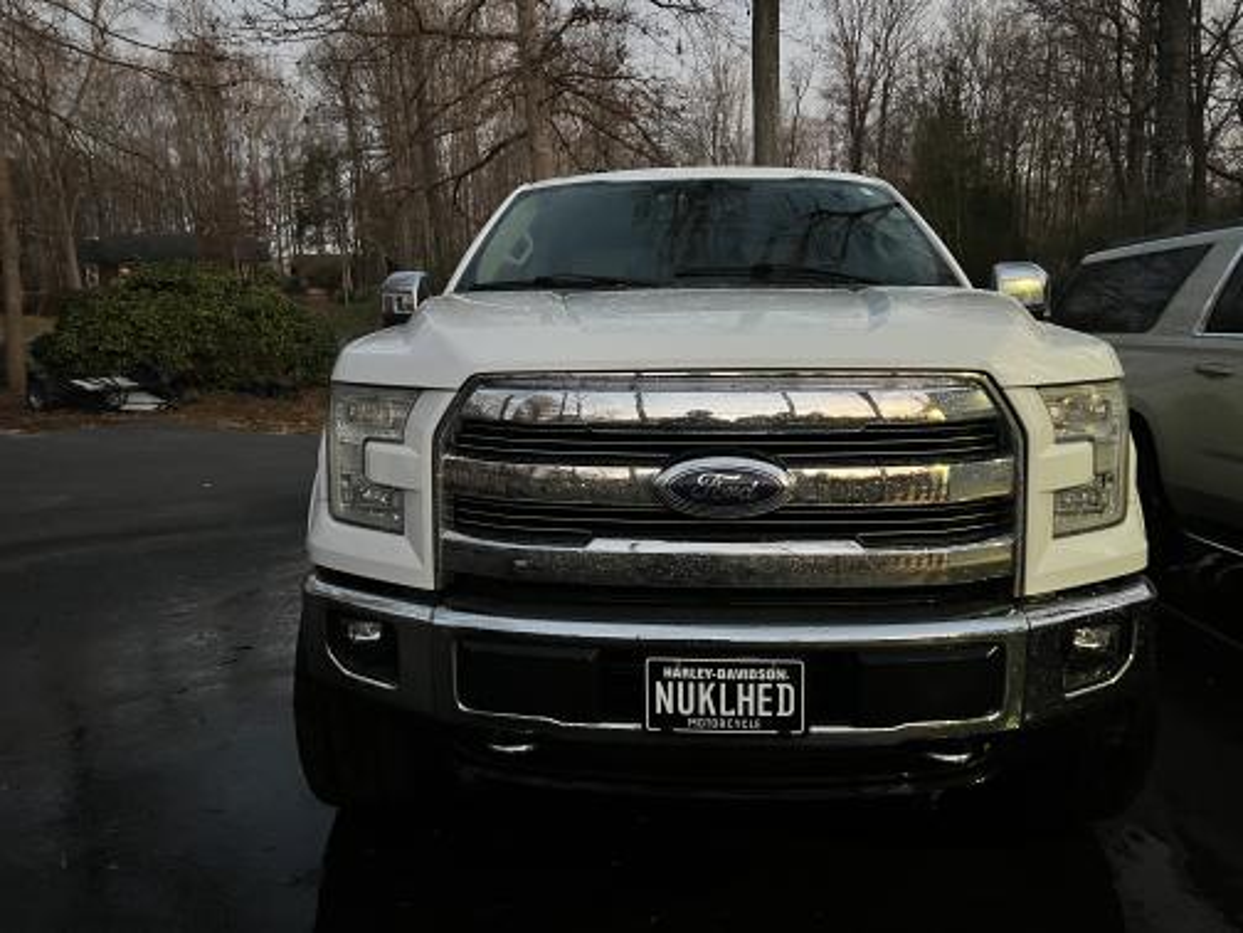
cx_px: 622
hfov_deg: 67.3
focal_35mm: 26
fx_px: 934
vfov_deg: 53.1
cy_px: 466
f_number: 1.5
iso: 800
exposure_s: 1/30
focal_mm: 5.7
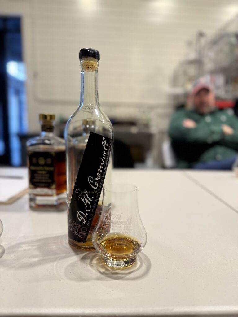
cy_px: 158
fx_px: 220
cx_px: 119
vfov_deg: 71.6
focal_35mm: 24
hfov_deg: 56.8
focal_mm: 6.76
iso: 80
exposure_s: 1/120
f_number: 1.78
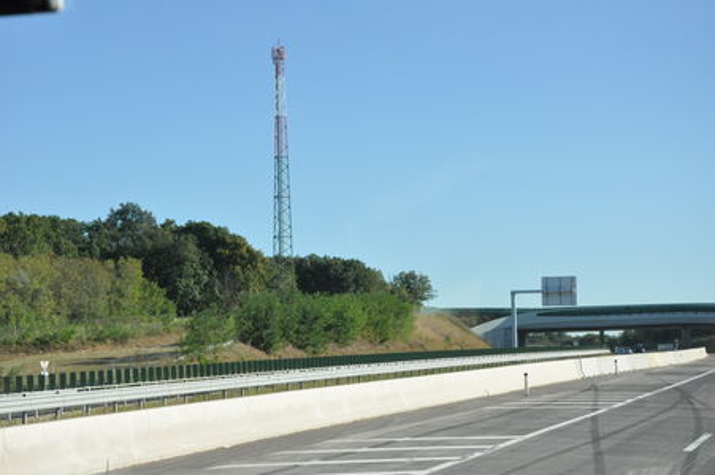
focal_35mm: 78
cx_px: 358
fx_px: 1548
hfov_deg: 26.0
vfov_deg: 17.5
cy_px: 238
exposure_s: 1/2500
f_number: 10
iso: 1600
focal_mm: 52
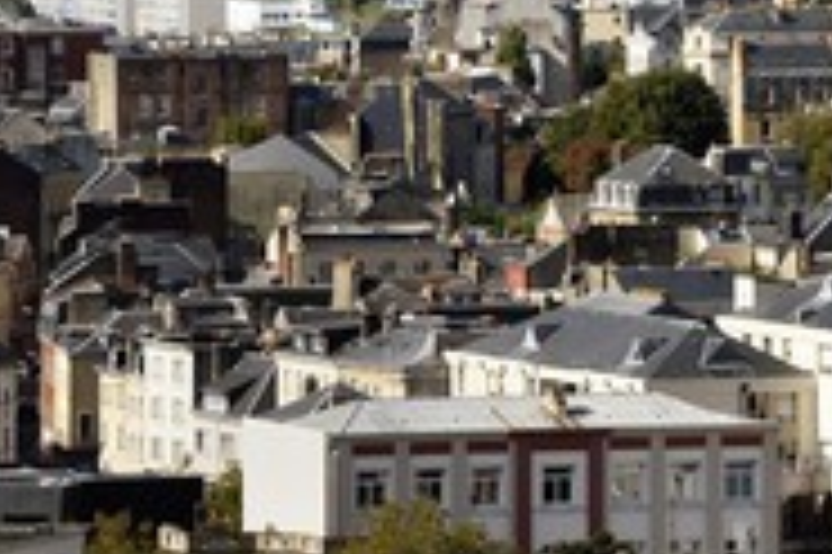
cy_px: -32
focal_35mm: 455
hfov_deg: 4.5
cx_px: 432
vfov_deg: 3.0
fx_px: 10506
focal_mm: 200
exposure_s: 1/250
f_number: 13
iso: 200
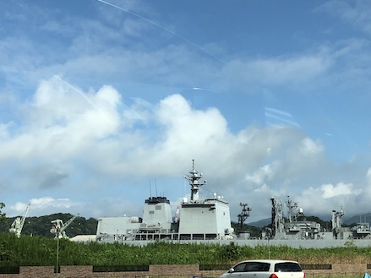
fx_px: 546
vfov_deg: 28.2
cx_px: 183
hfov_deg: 37.5
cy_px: 202
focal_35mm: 51
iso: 20
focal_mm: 3.99
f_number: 1.8
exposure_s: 1/2088
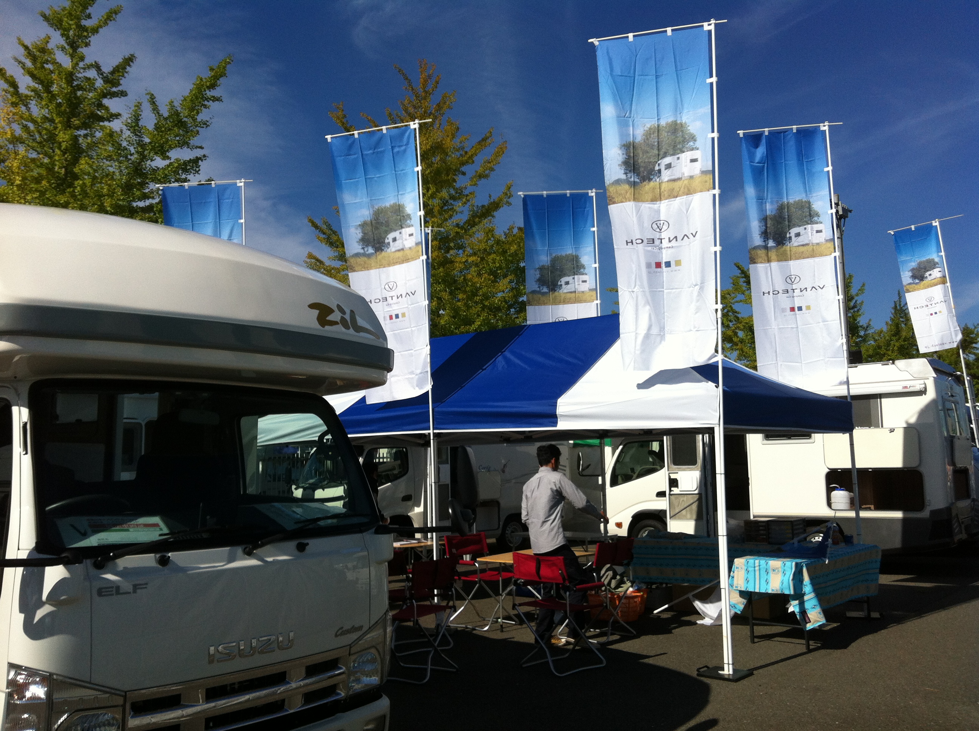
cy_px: 366
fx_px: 988
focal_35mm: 35
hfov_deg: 52.7
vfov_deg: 40.6
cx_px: 490
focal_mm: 3.85
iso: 80
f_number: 2.8
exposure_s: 1/2320
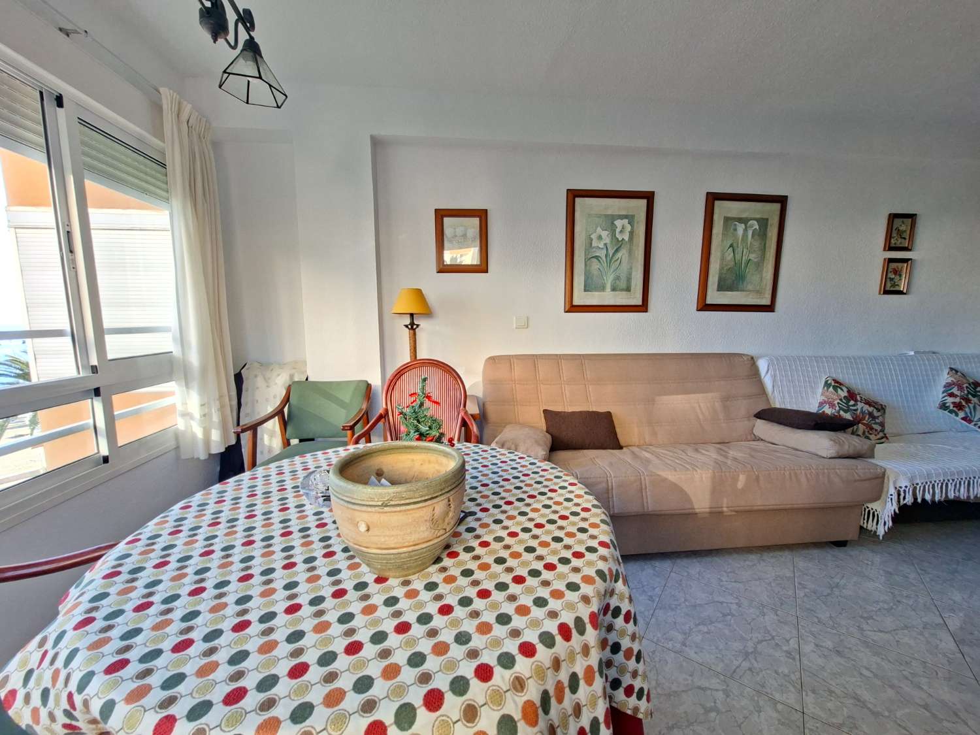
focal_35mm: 13
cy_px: 368
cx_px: 490
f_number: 2.2
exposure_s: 1/40
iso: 64
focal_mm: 1.74
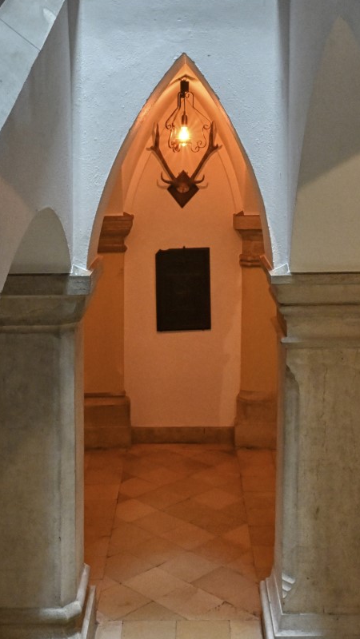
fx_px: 865
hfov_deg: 23.5
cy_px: 207
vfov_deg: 40.0
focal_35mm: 51
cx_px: 160
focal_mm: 24
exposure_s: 1/15
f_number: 14
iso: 4000
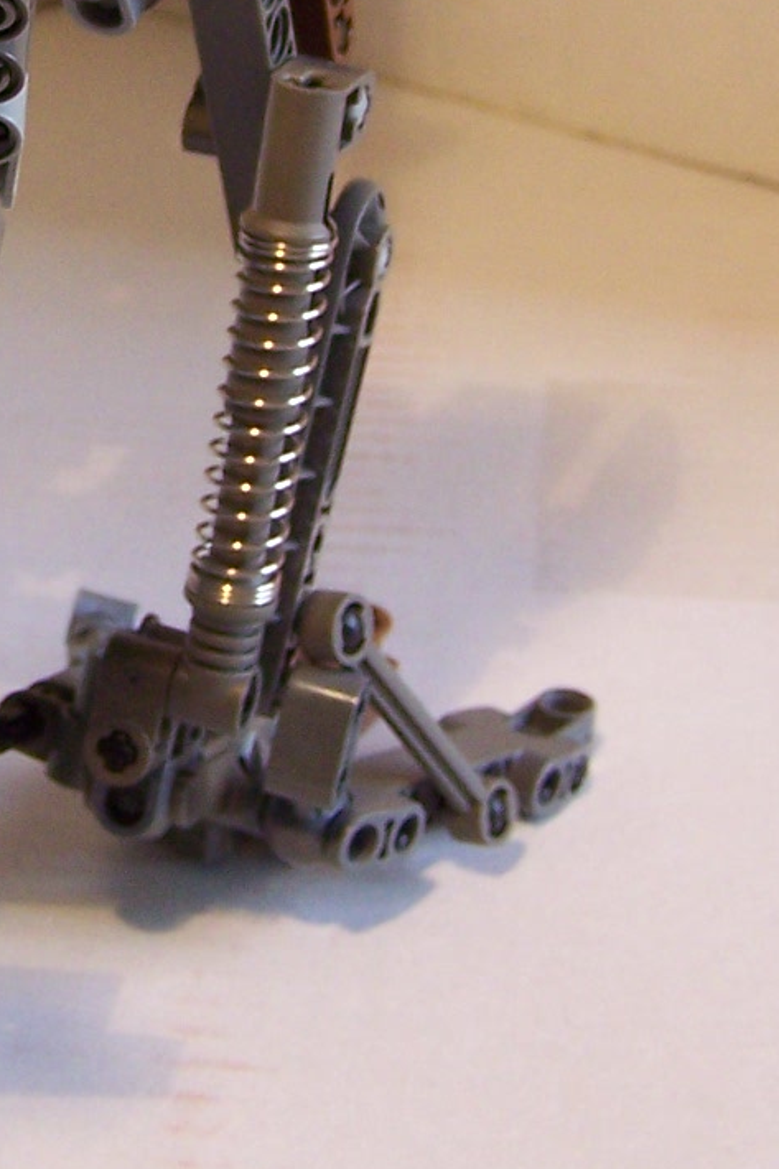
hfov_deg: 11.8
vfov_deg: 17.7
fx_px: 3702
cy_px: 107
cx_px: -87
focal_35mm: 114
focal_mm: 6.3
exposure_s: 1/30
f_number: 2.8
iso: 125
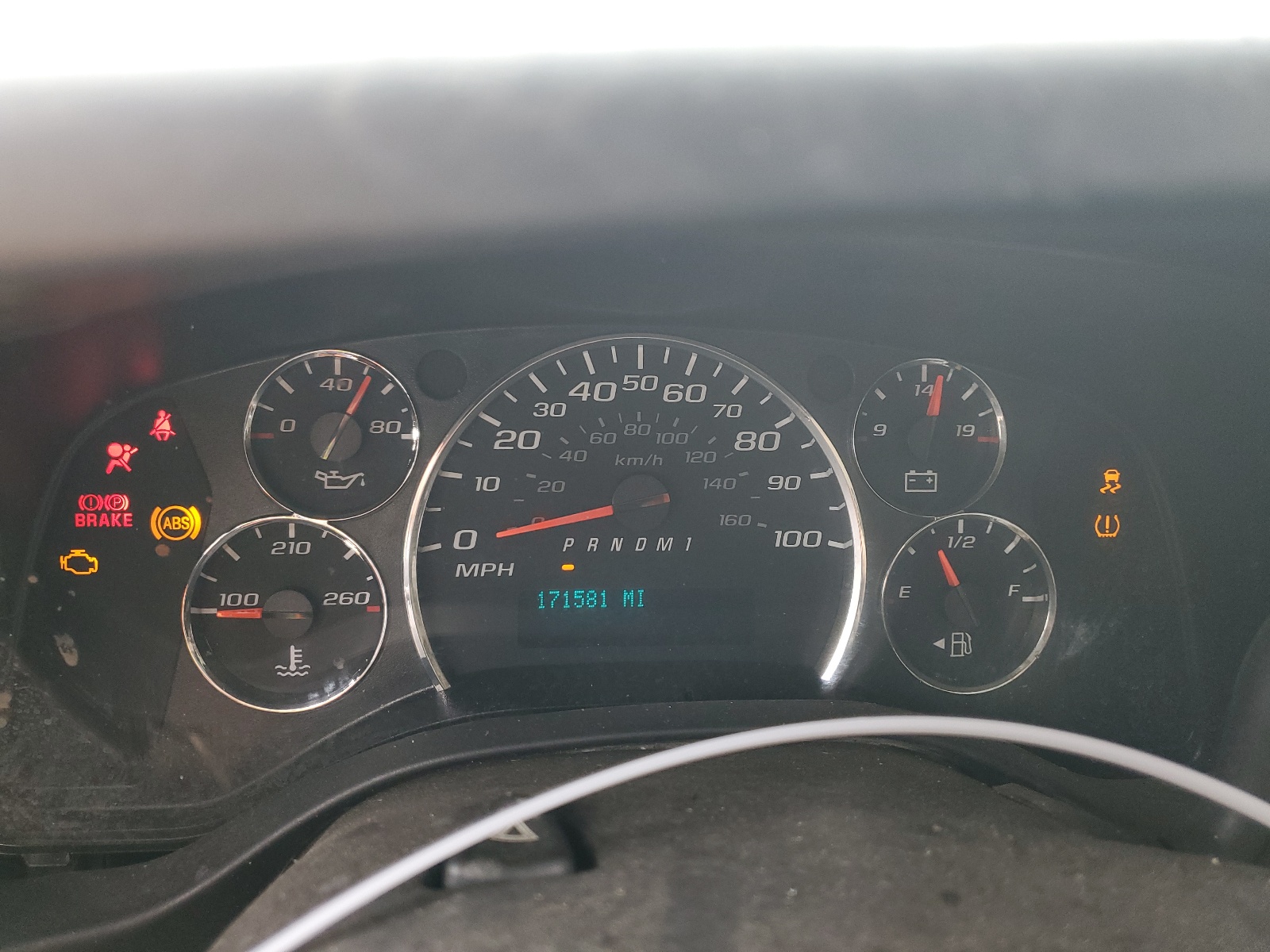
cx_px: 635
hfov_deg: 67.3
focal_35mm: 26
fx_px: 954
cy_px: 476
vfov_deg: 53.1
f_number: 1.5
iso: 98
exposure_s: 1/120
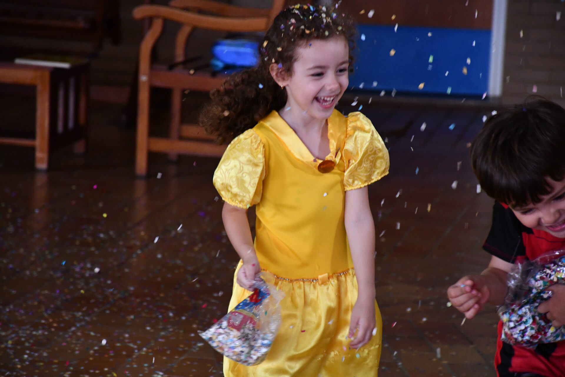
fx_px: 2872
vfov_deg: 7.5
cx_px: 282
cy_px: 188
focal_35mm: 183
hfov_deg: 11.2
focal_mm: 122
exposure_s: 1/160
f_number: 5.6
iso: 3200
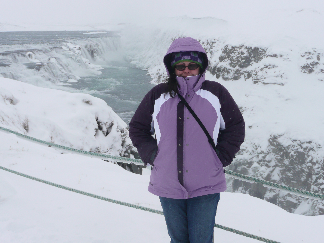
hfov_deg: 34.9
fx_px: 515
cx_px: 162
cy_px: 122
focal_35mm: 55
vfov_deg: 26.6
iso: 100
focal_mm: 9.1
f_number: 4.3
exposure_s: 1/400
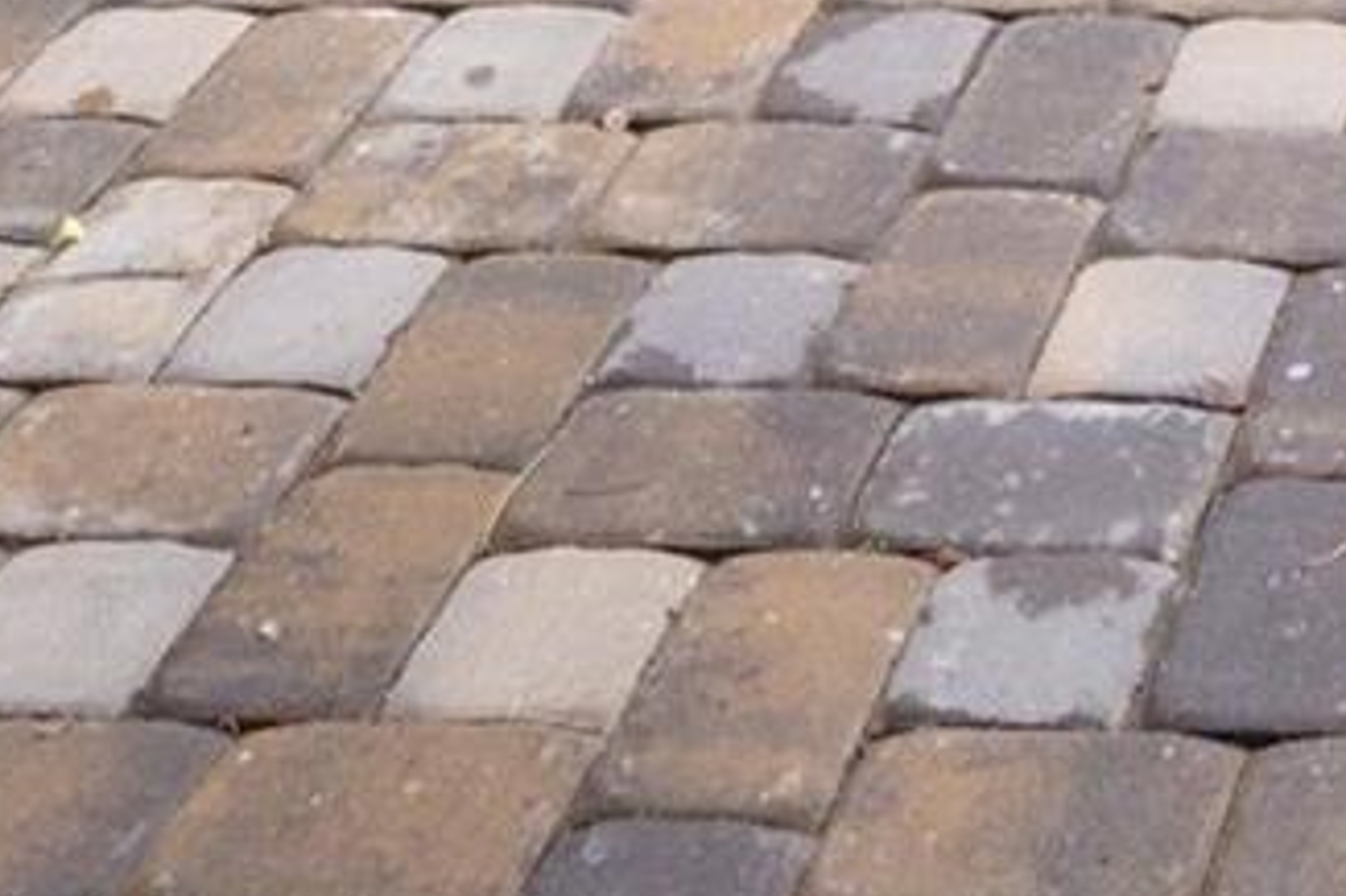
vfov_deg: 11.0
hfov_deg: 16.6
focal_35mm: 88
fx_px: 3288
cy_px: -1672
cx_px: 2787
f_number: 5.6
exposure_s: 1/250
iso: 200
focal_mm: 14
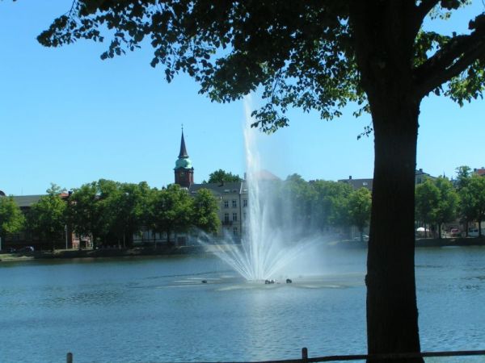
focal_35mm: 63
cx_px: 242
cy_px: 182
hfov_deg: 30.7
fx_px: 883
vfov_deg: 23.3
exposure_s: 1/500
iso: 50
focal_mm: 9.7
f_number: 5
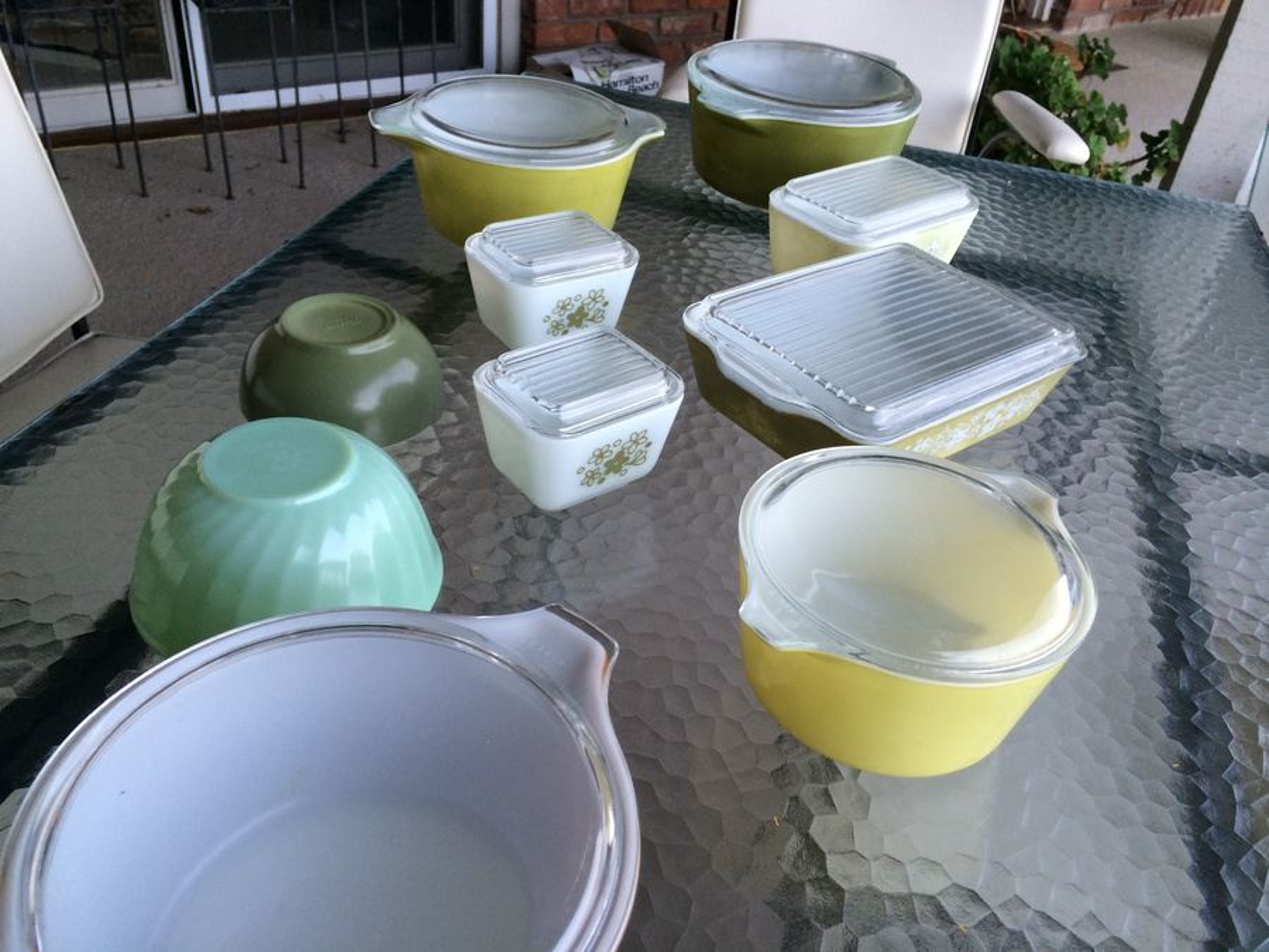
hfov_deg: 60.0
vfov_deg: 46.8
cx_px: 634
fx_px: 1100
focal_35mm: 30
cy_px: 476
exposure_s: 1/30
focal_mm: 4.12
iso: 40
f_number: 2.2
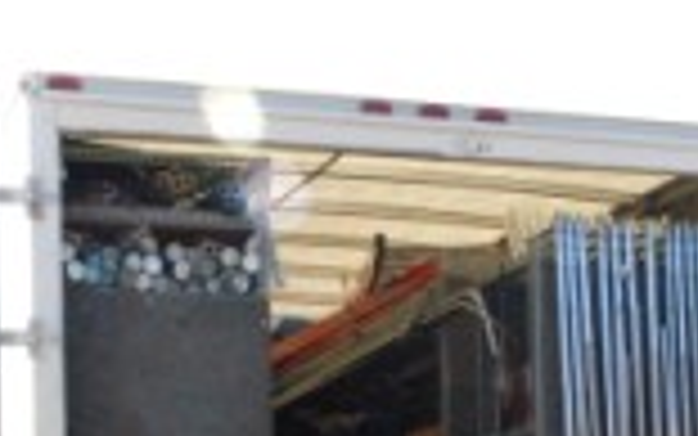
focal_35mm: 110
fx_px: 2102
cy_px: 647
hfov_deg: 18.8
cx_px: 464
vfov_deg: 11.4
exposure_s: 1/500
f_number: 11
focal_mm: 25
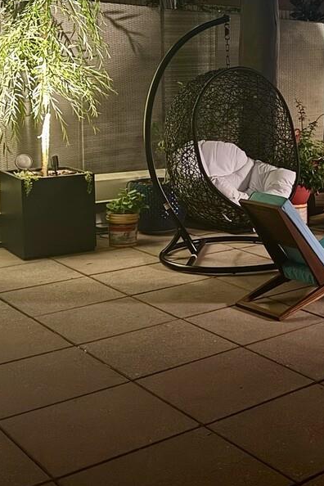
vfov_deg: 35.3
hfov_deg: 22.8
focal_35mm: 56
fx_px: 756
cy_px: 164
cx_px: 357
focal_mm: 6.76
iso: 1250
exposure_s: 1/9
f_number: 1.78
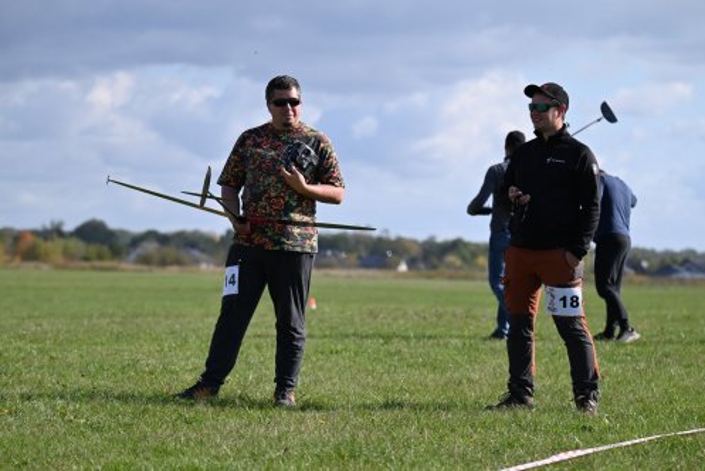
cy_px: 236
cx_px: 352
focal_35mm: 195
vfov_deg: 7.1
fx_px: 3821
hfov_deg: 10.5
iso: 640
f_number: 6.3
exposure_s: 1/2500
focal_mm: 195
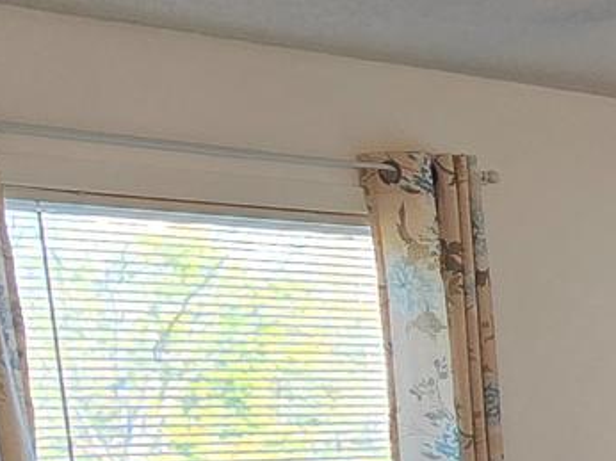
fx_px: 1369
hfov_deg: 16.0
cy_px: 625
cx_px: 1387
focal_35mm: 77
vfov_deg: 17.7
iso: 160
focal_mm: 2.2
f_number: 2.2
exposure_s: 1/60
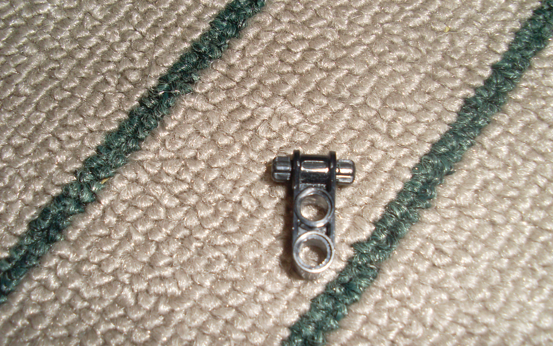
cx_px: 275
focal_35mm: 41
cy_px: 208
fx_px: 618
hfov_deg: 48.2
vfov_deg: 31.2
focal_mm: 6.3
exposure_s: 1/45
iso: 100
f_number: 7.7
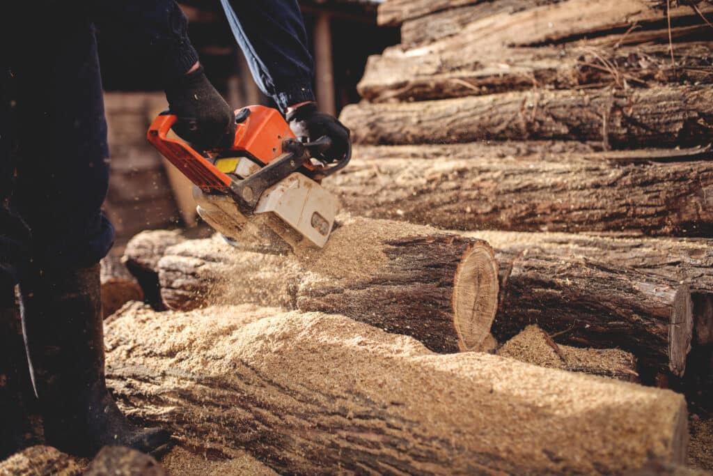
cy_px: 238
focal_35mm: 35
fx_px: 693
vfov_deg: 37.9
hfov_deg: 54.4
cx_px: 356
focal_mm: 35
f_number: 2
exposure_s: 1/500
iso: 200
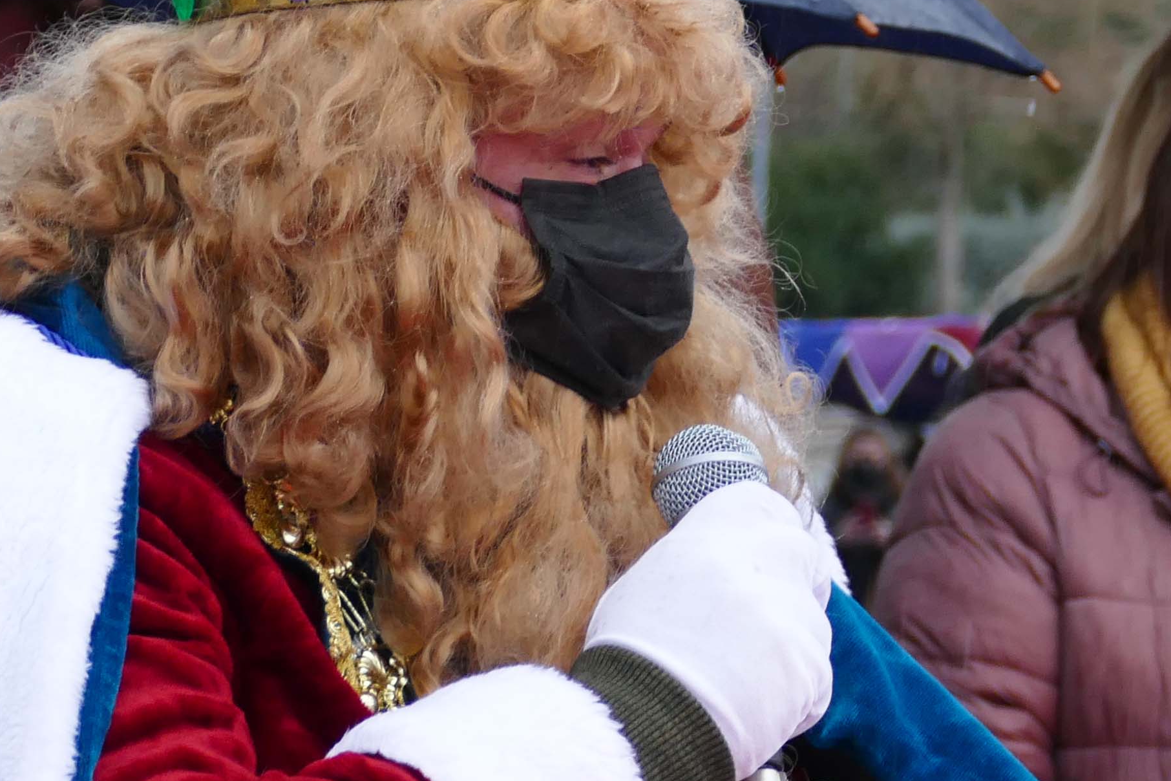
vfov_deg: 4.5
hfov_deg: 6.7
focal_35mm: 308
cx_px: 736
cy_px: 487
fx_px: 10018
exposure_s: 1/80
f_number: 3.8
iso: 320
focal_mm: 37.13
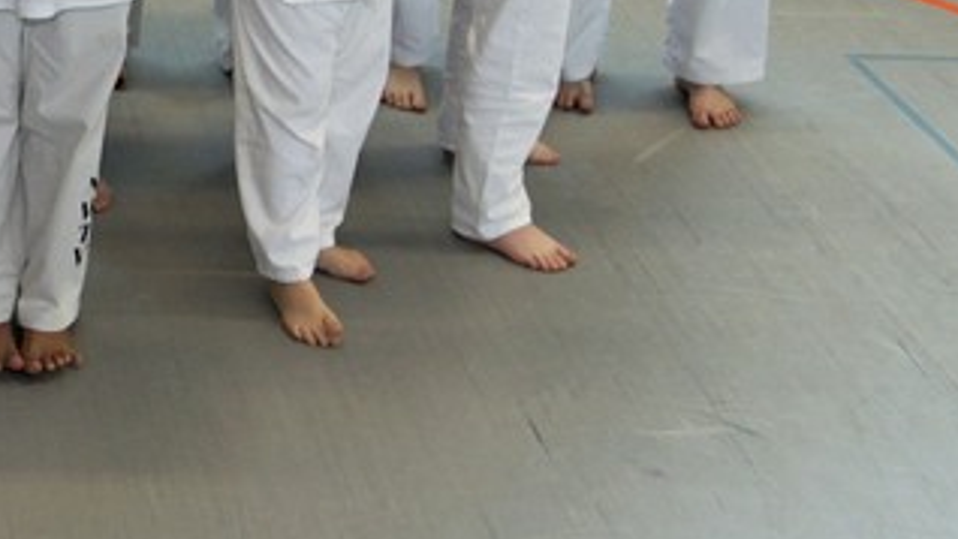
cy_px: -223
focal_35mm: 87
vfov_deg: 13.3
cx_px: -163
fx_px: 2210
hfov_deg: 22.7
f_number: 4
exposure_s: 1/60
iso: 160
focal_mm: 22
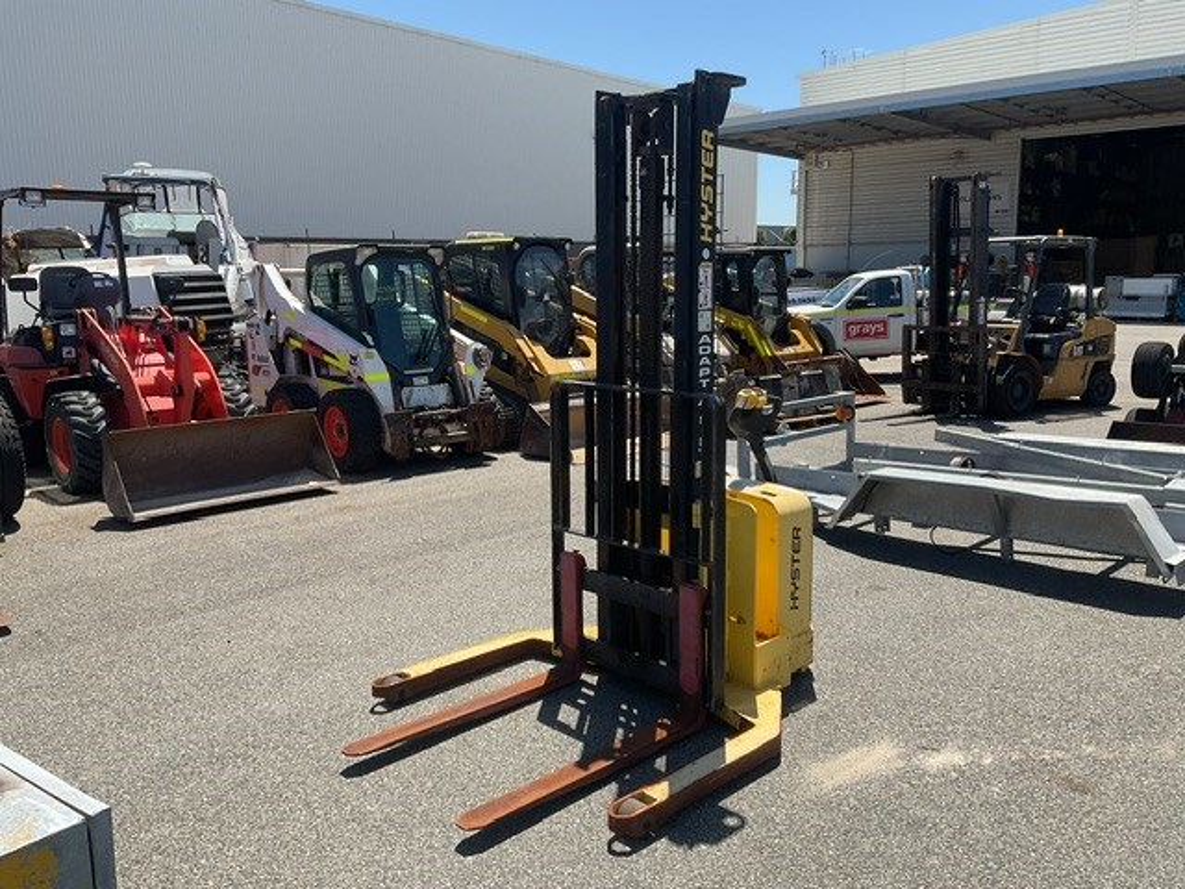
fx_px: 993
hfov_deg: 61.7
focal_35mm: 29
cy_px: 444
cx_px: 592
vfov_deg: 48.2
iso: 16
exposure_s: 1/1451
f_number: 1.8
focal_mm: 3
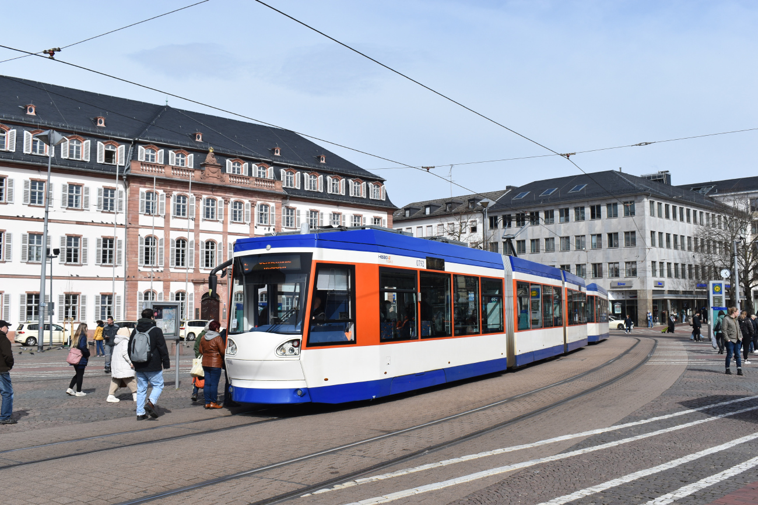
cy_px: 252
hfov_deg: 53.1
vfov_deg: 36.9
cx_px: 379
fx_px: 758
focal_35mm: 36
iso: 200
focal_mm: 24
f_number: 10
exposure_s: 1/400
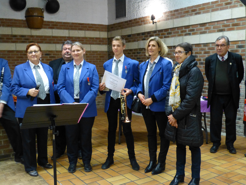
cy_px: 92
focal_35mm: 41
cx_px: 123
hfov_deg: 45.8
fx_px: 291
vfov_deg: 35.1
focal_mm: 7.4
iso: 800
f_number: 3.9
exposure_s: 1/13
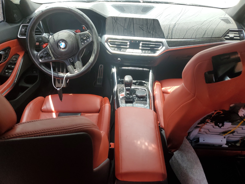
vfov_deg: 53.1
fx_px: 184
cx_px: 122
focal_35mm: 26
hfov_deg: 67.3
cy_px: 92
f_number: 1.5
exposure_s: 1/154
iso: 50
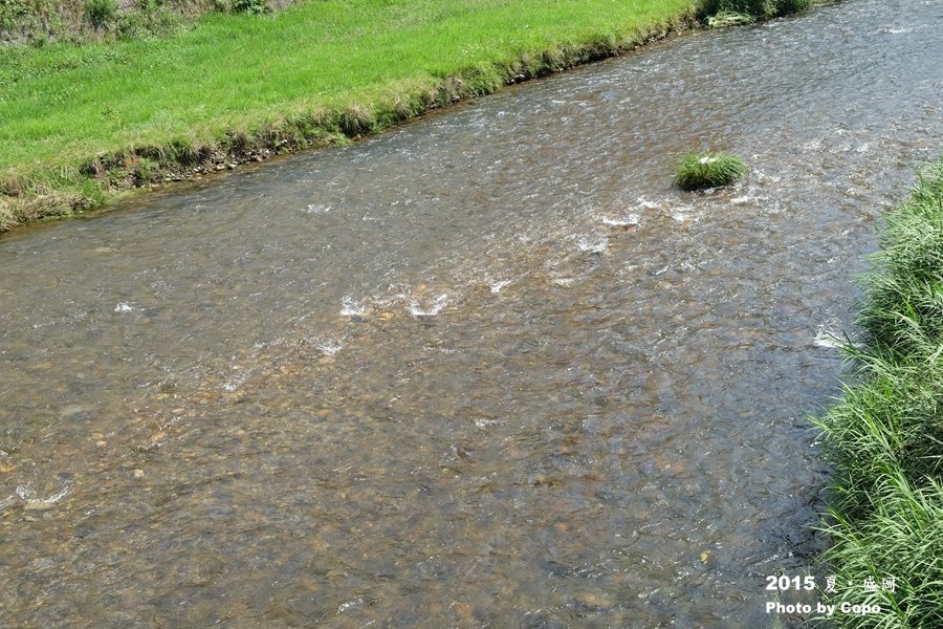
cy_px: 314
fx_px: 1283
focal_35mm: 49
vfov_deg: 27.5
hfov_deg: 40.3
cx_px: 472
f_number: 5.6
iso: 200
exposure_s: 1/320
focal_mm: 32.9
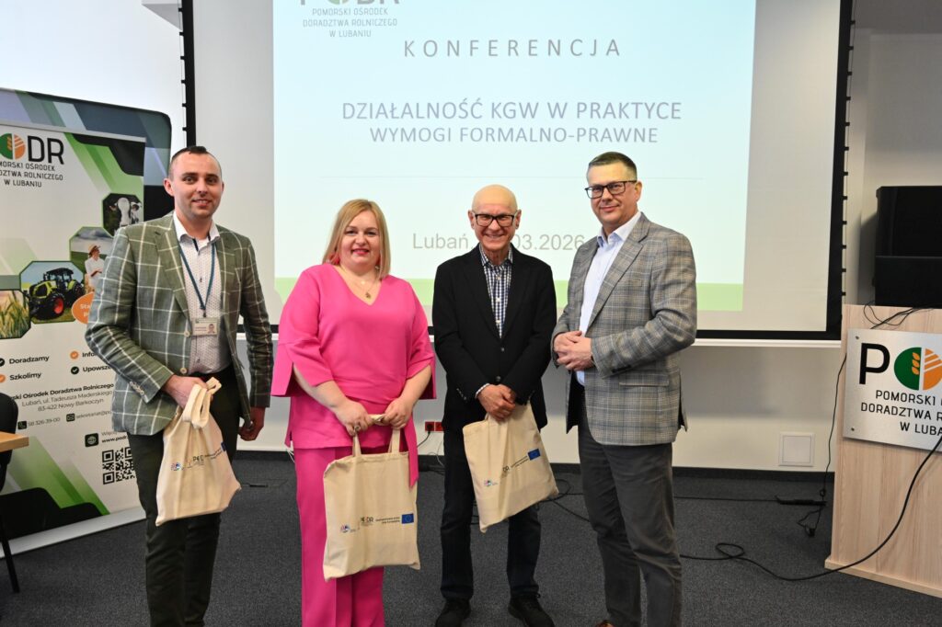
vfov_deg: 44.9
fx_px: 759
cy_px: 314
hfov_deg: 63.7
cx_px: 471
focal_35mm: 29
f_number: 4
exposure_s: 1/200
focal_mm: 29
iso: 2000
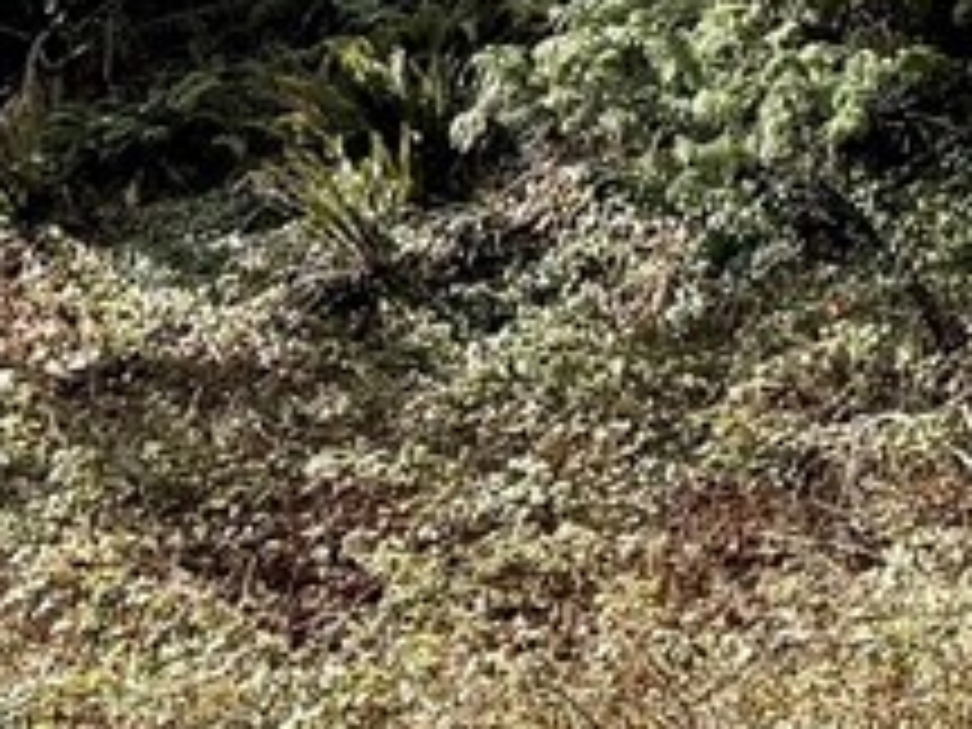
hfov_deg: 11.1
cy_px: -342
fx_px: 4998
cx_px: 198
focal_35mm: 178
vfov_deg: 8.2
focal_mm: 6.76
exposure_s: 1/2445
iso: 100
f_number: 1.78
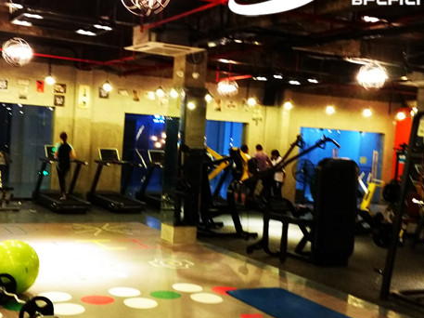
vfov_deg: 31.5
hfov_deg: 41.0
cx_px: 161
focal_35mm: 46
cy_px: 170
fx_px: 563
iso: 771
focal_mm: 4.12
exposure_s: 1/14
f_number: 2
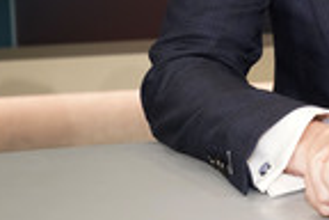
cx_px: 408
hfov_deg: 16.8
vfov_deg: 11.4
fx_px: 1060
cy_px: -99
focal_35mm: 116
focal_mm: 37
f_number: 5
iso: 2000
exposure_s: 1/160
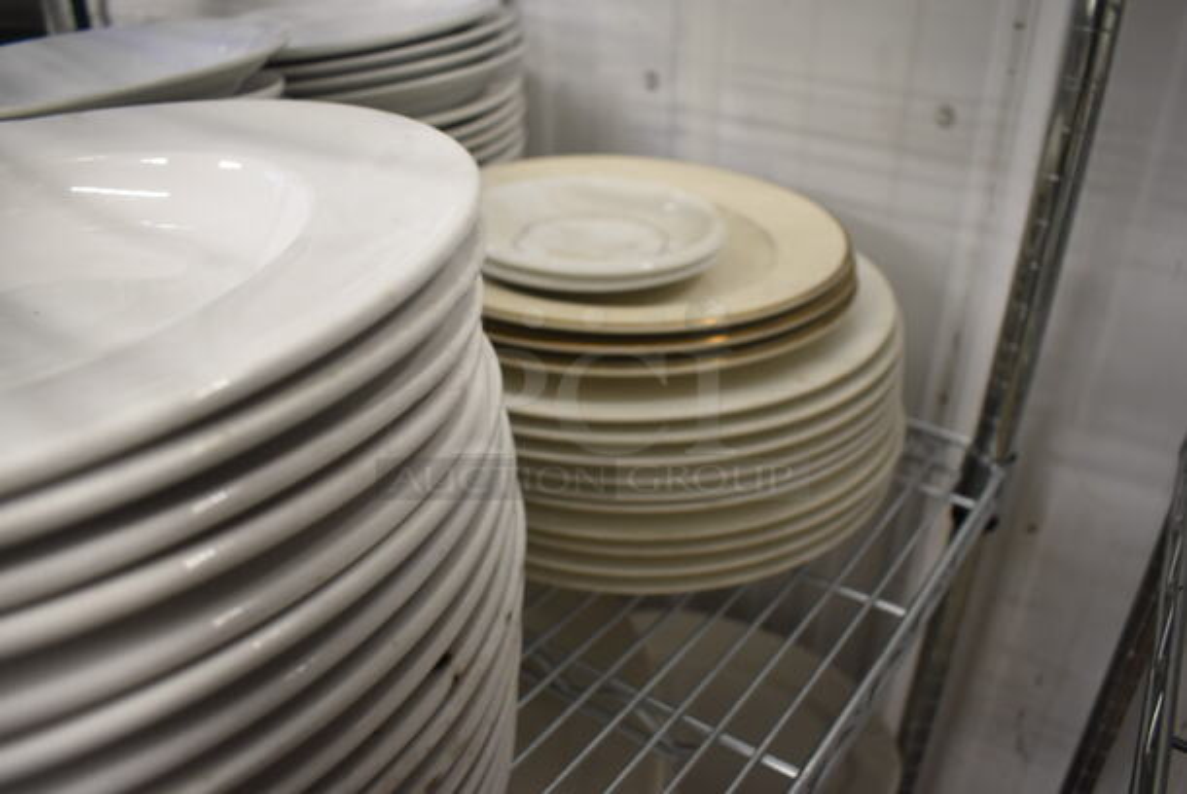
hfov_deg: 67.3
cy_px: 397
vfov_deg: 48.0
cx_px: 594
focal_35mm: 27
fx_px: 891
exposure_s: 1/60
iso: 1000
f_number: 4
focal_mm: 18
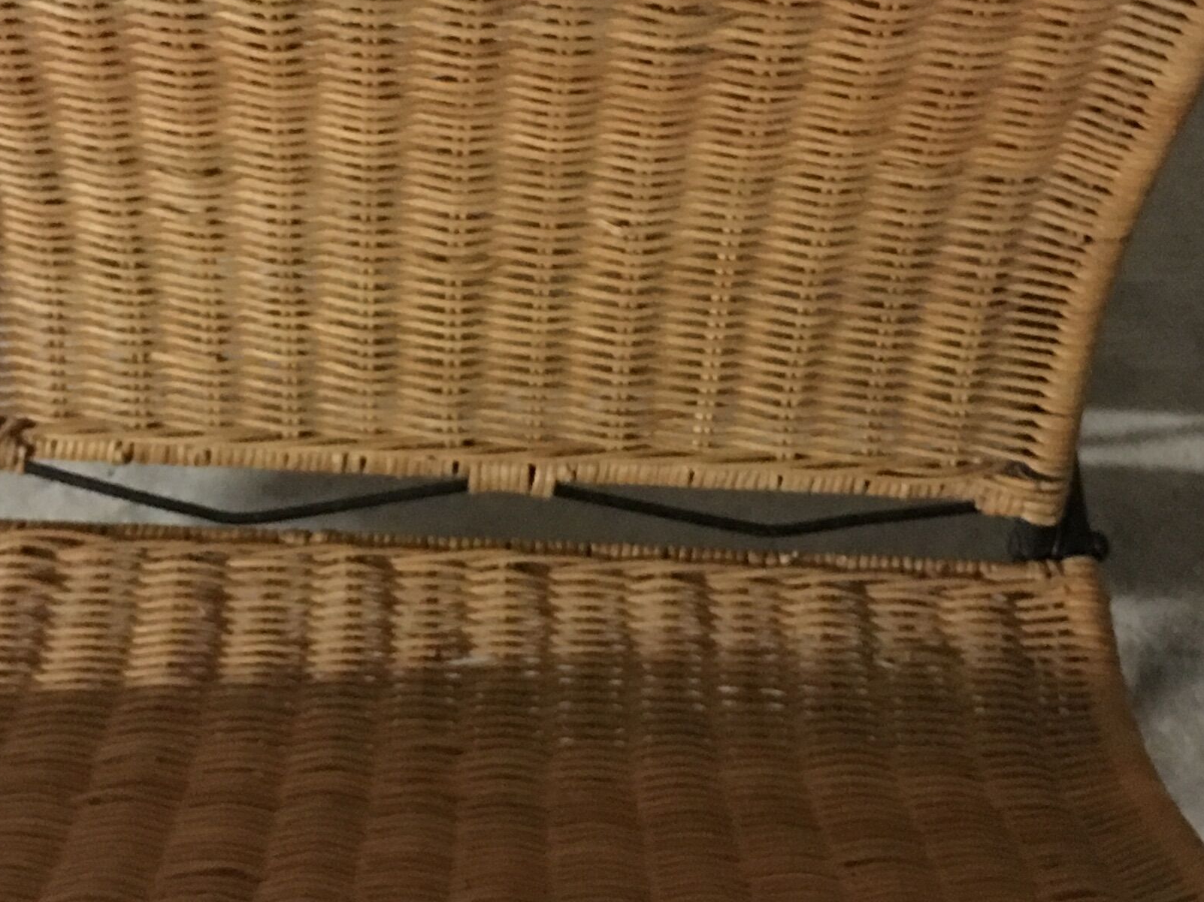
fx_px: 2539
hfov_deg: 26.6
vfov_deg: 20.1
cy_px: 367
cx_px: 485
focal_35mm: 73
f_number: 2.2
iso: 125
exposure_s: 1/4
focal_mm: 4.15
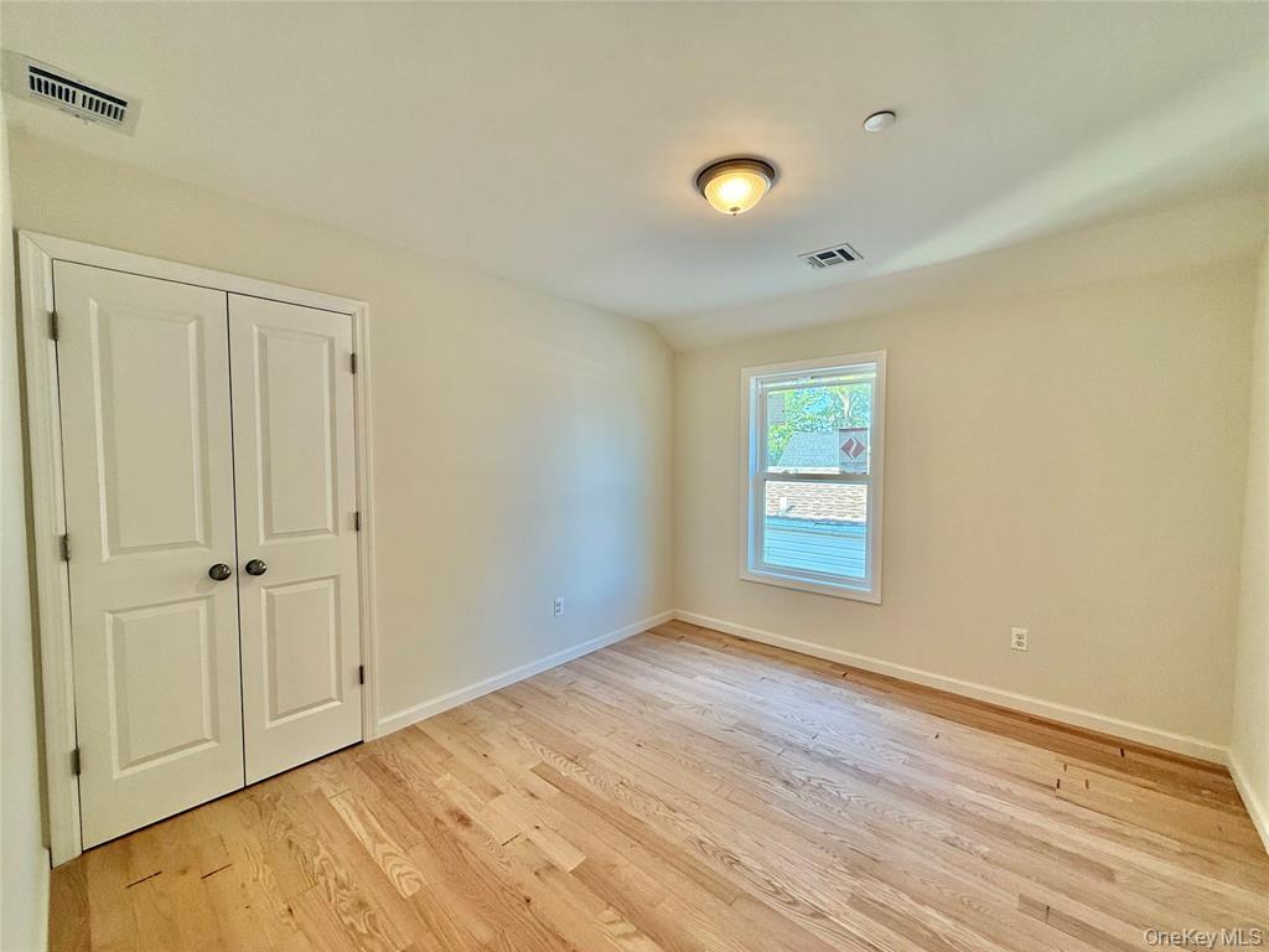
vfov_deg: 85.7
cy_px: 476
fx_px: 513
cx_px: 634
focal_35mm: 14
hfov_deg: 102.1
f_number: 2.2
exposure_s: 1/120
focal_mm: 2.22
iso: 125
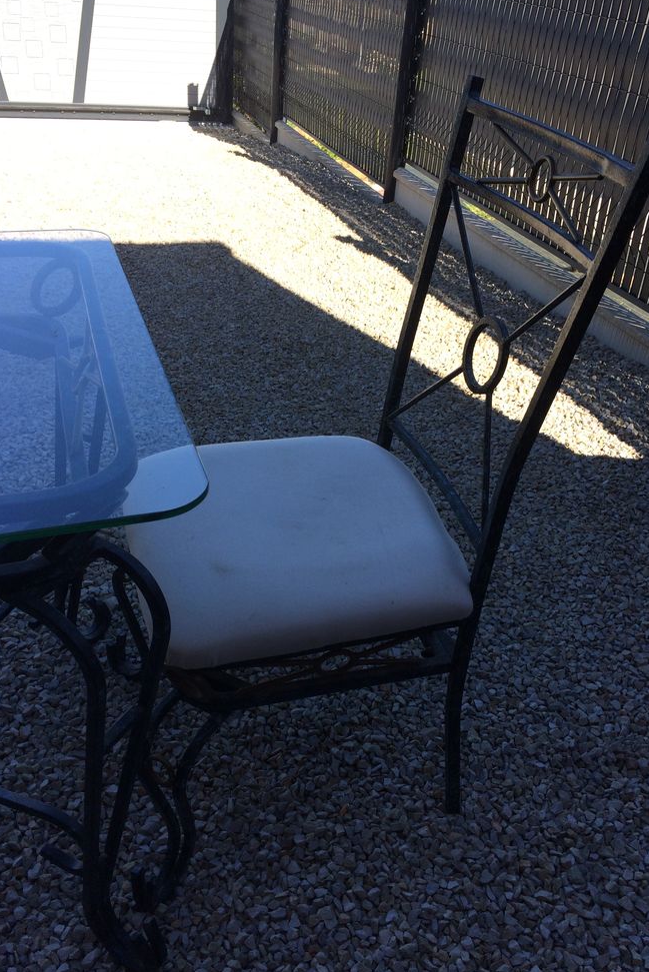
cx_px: 338
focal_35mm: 31
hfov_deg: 42.3
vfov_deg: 60.3
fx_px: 838
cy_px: 485
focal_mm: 4.15
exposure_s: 1/805
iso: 32
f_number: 2.2
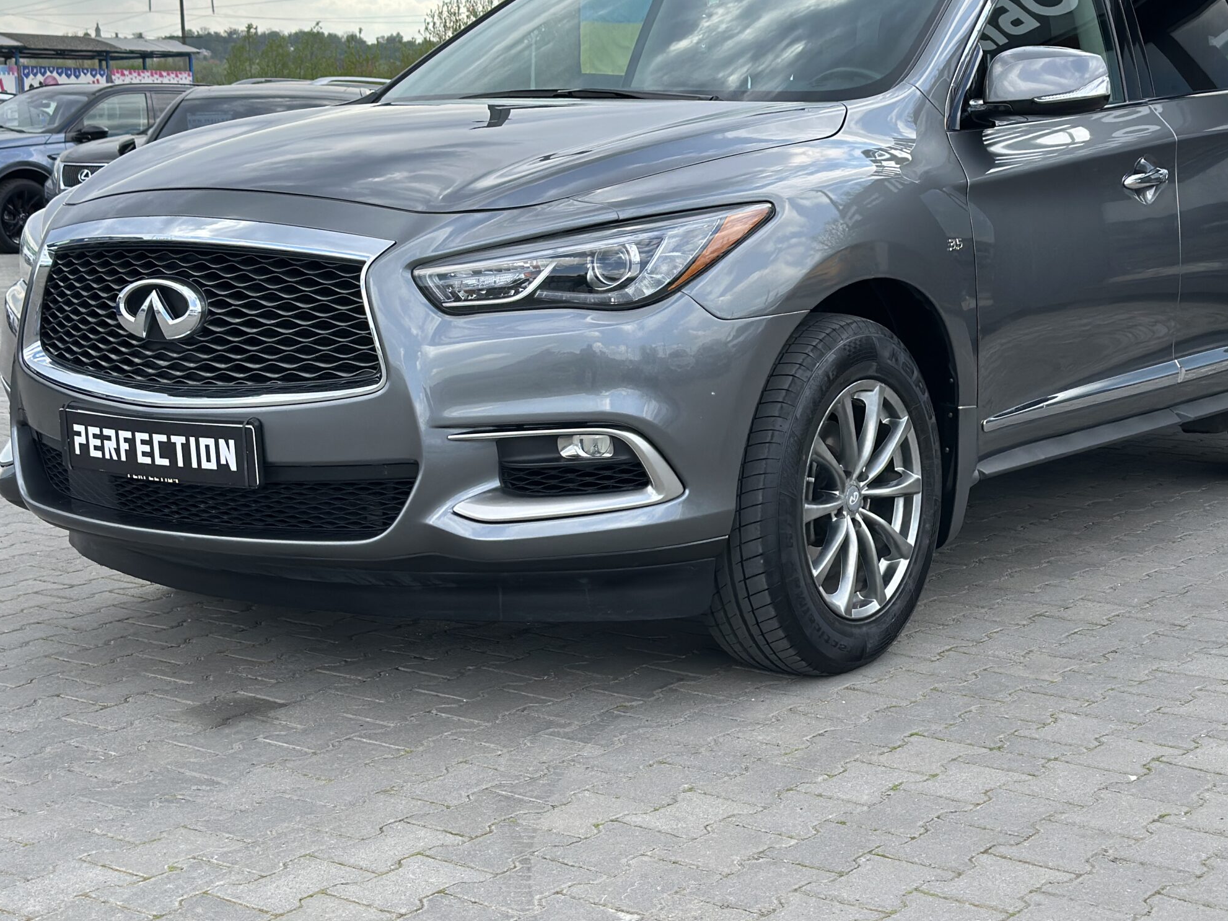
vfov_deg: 23.6
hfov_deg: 31.1
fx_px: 2199
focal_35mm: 62
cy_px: 336
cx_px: 721
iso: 80
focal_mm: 6.86
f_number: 1.78
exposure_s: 1/1517
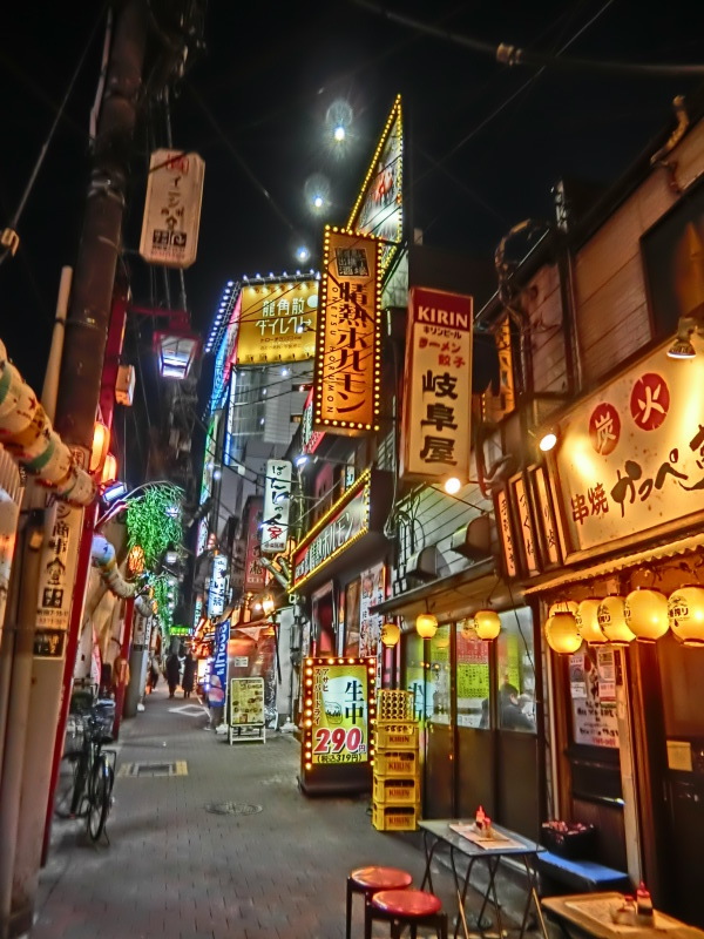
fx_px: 678
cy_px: 470
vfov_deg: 69.4
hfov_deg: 54.9
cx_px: 352
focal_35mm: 25
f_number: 3.5
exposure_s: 1/60
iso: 500
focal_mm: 4.5
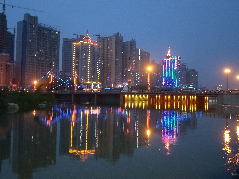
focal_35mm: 25
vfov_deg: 54.9
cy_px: 90
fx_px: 173
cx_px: 120
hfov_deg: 69.4
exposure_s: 1/20
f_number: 1.7
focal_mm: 4.27
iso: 542
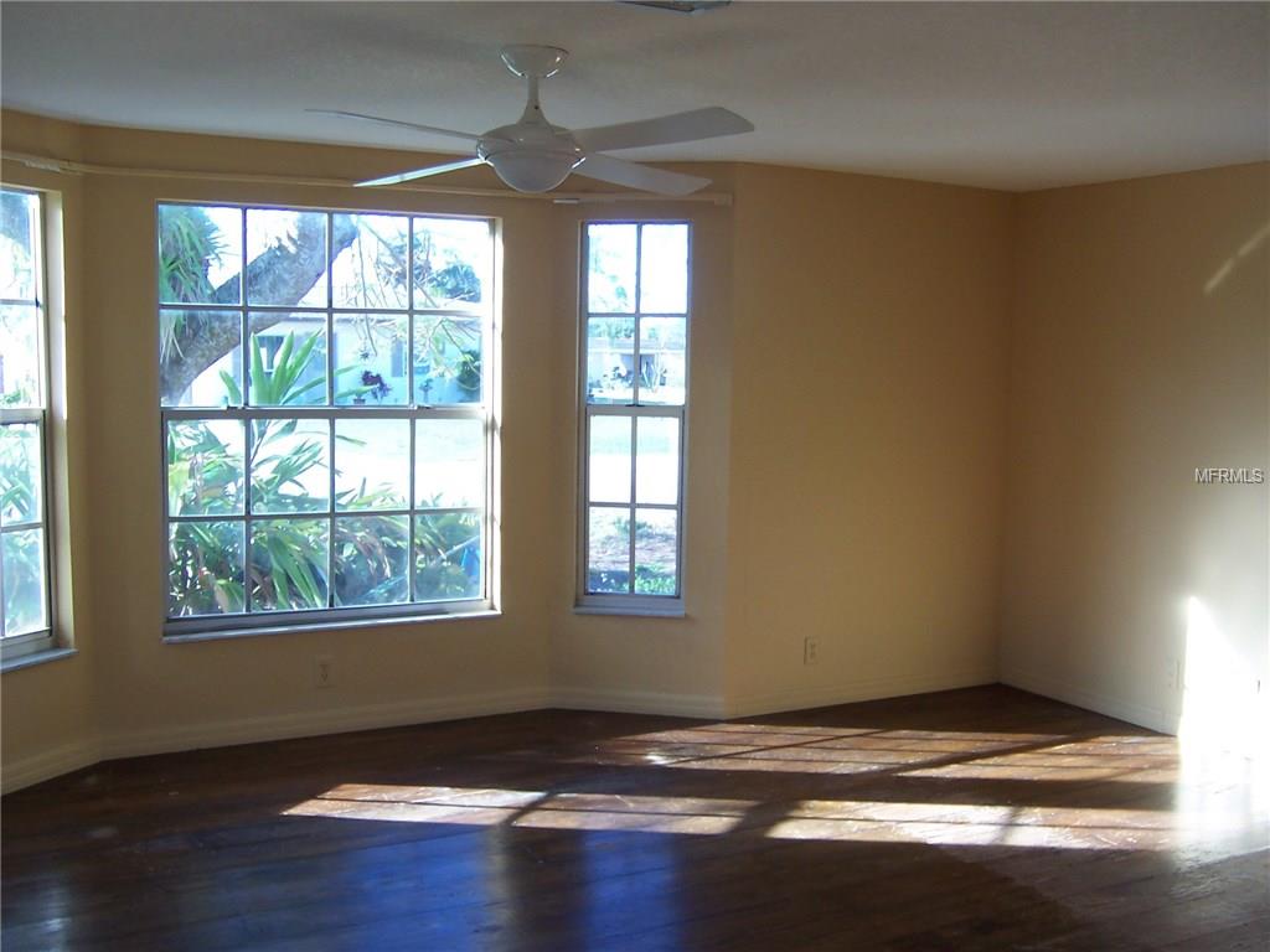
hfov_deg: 51.4
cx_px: 635
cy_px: 476
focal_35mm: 36
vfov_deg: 39.7
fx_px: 1321
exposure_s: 1/90
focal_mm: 5.6
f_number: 2.8
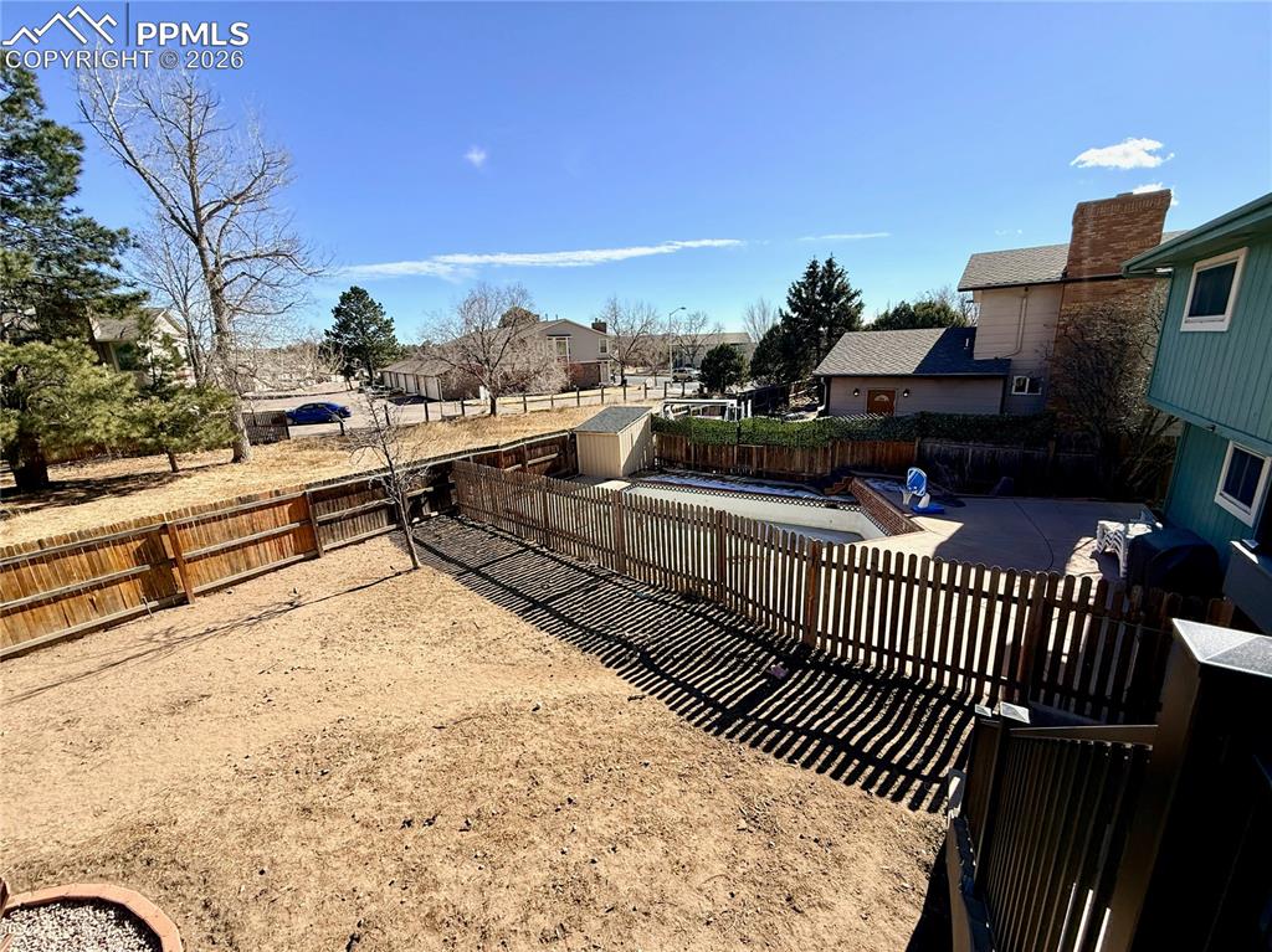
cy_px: 476
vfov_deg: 85.6
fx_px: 514
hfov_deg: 102.1
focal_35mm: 14
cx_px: 636
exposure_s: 1/1399
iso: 50
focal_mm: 2.22
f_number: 2.2
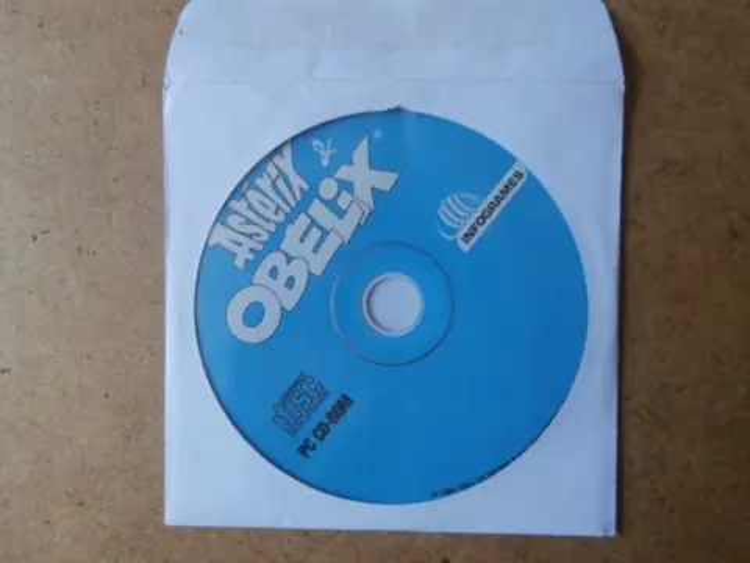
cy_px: 282
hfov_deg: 71.6
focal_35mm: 24
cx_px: 375
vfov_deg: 56.8
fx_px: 520
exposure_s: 1/40
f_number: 3
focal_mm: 4.2
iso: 100
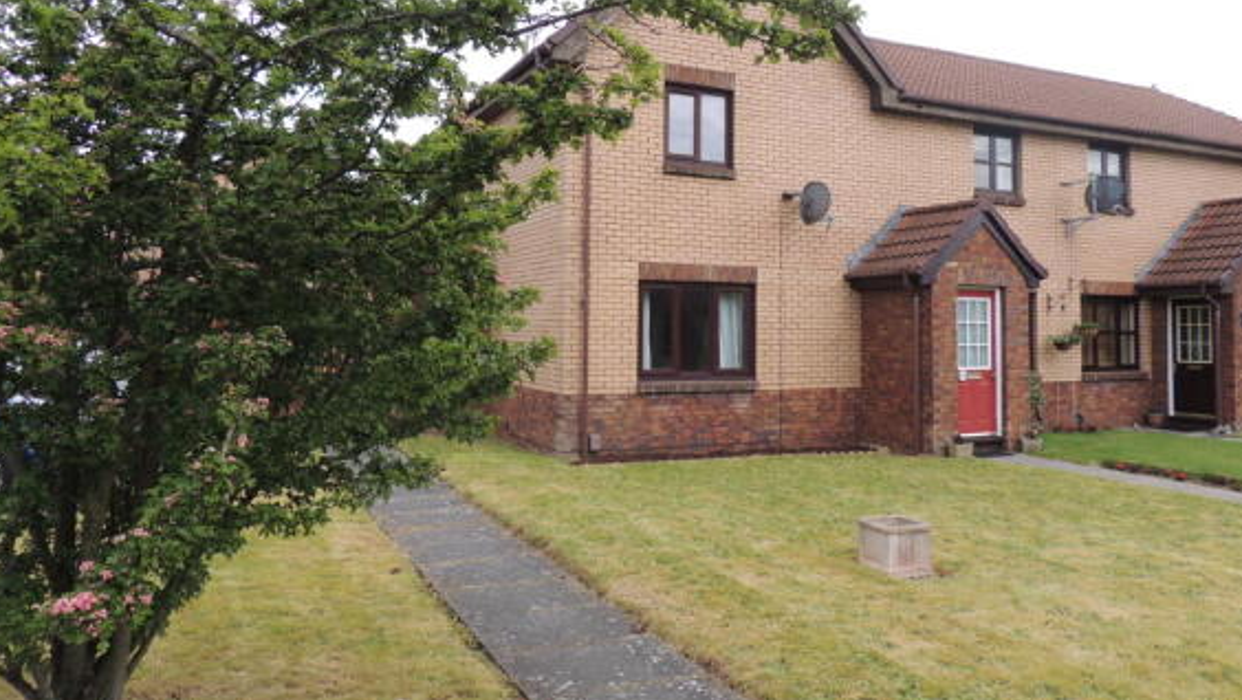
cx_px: 631
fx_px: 890
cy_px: 281
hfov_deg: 69.8
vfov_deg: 42.8
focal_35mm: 27
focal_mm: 4.3
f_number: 3
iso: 100
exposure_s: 1/500
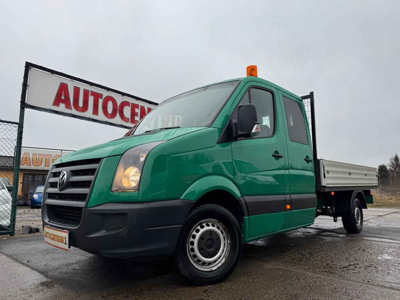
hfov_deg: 71.6
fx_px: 277
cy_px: 150
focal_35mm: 24
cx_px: 200
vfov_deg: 56.8
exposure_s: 1/470
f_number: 1.78
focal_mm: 6.76
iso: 80
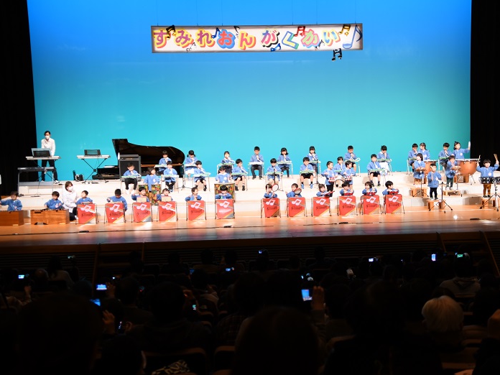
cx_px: 274
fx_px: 766
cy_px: 185
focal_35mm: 53
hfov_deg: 36.1
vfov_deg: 27.5
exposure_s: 1/20
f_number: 3.5
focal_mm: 32
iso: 500
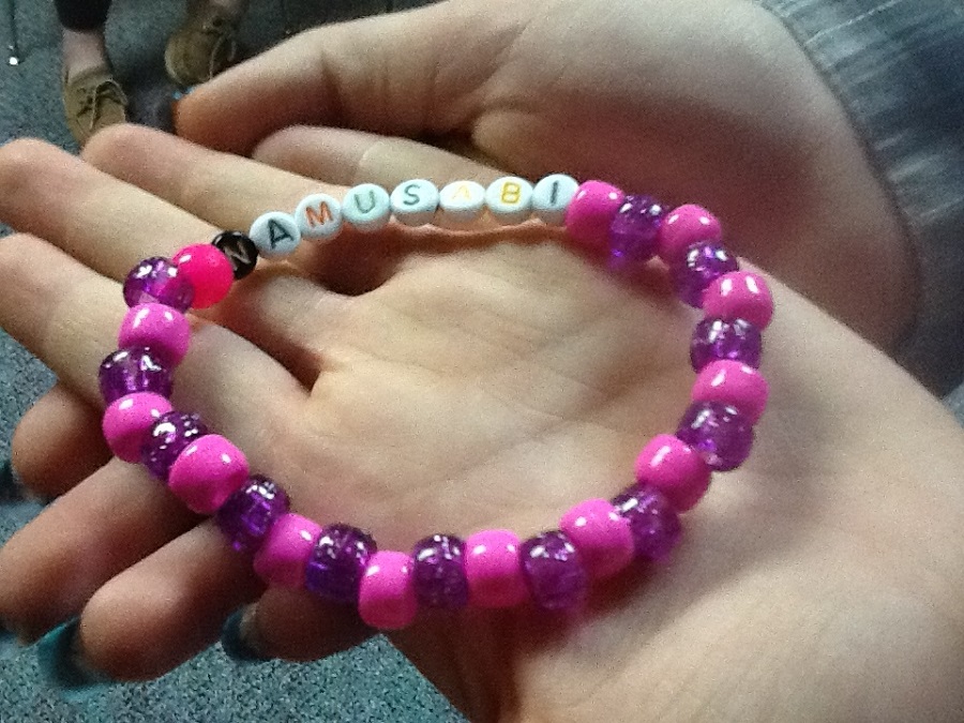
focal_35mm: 44
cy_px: 362
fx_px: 1225
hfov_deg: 42.9
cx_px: 482
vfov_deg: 32.9
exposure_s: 1/30
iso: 320
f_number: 2.4
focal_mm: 2.03
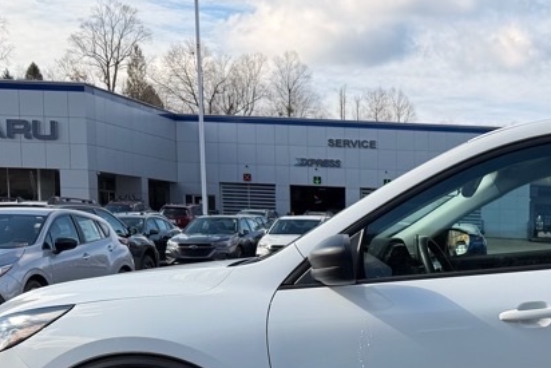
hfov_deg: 29.9
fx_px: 949
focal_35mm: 62
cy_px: 352
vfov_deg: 21.3
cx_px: 563
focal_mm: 6.76
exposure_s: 1/3279
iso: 80
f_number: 1.78
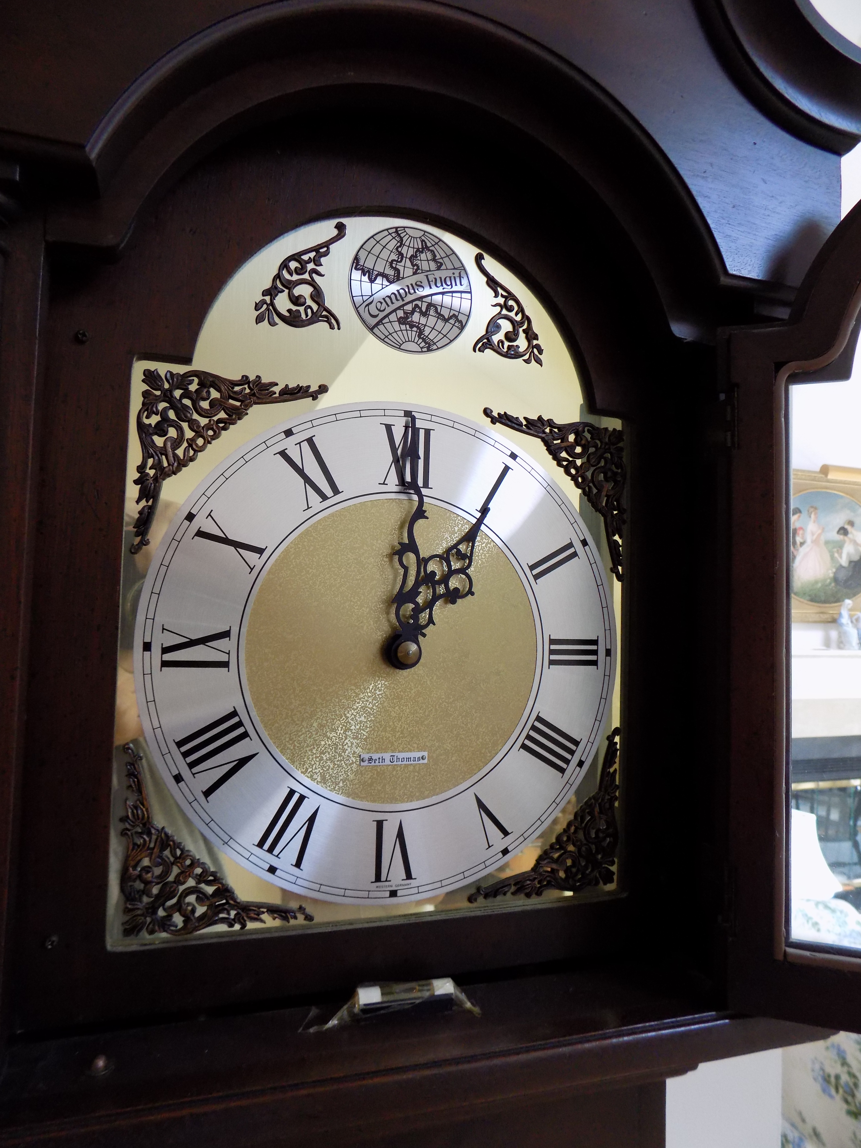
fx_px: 763
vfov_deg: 73.9
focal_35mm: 23
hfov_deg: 58.9
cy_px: 574
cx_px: 430
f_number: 3.1
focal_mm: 4
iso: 220
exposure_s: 1/30
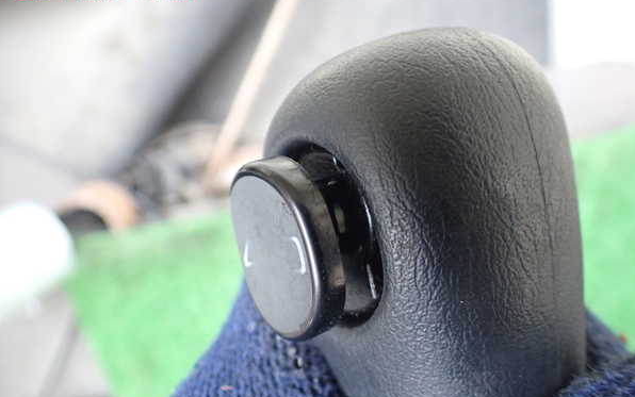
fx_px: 554
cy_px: 216
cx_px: 319
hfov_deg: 59.6
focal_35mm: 32
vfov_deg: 39.4
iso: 800
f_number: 2.3
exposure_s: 1/80
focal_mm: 5.4
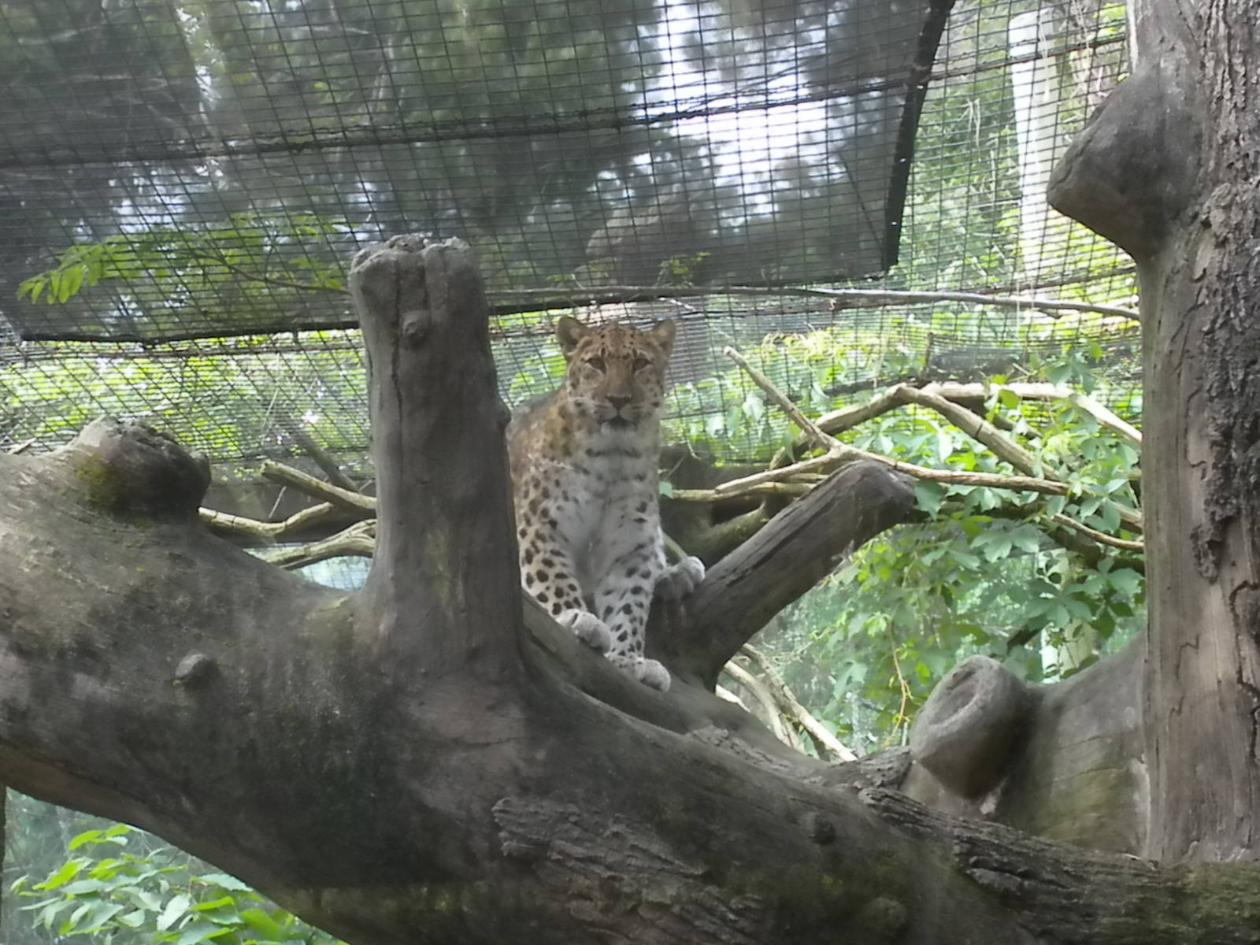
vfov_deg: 14.8
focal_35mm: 100
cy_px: 472
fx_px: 3640
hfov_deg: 19.6
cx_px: 630
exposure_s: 1/196
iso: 640
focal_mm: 17.7
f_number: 5.1
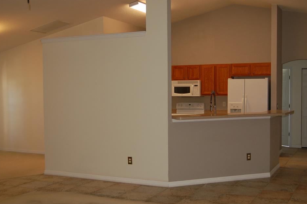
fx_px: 417
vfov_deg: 27.4
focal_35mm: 49
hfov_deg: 40.4
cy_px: 109
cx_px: 163
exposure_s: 1/60
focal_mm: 30
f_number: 4.2
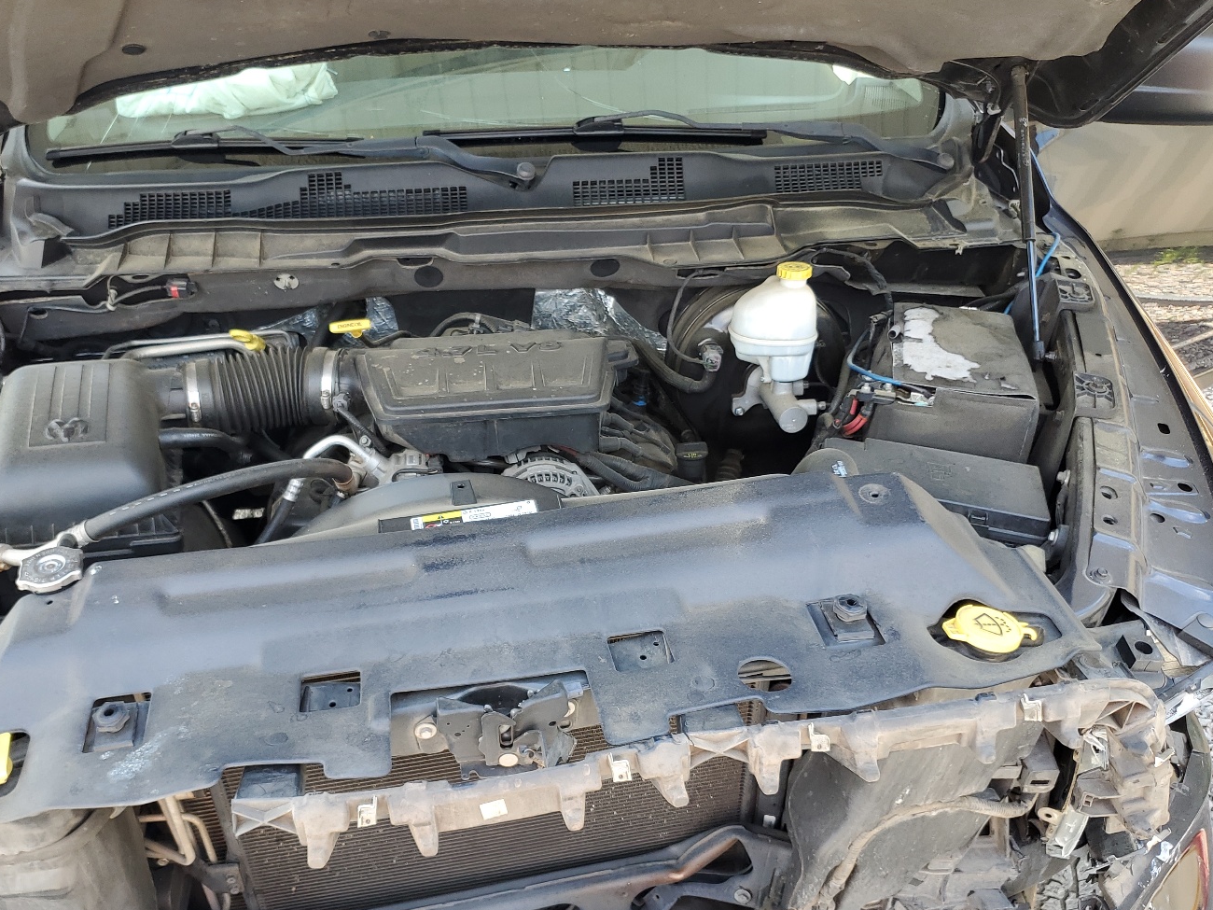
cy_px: 536
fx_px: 1121
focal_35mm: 32
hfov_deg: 56.6
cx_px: 513
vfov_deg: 44.0
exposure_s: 1/169
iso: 50
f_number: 1.5
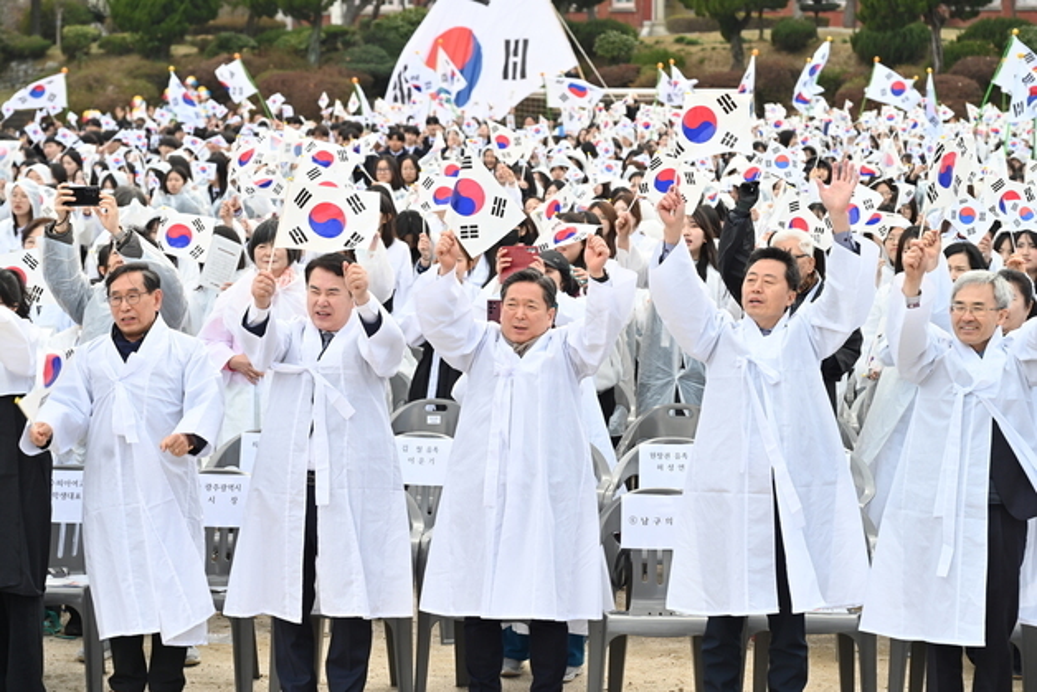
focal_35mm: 81
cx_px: 518
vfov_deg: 16.9
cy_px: 346
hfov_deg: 25.1
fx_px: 2334
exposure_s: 1/400
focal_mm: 81
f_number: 5.6
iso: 250
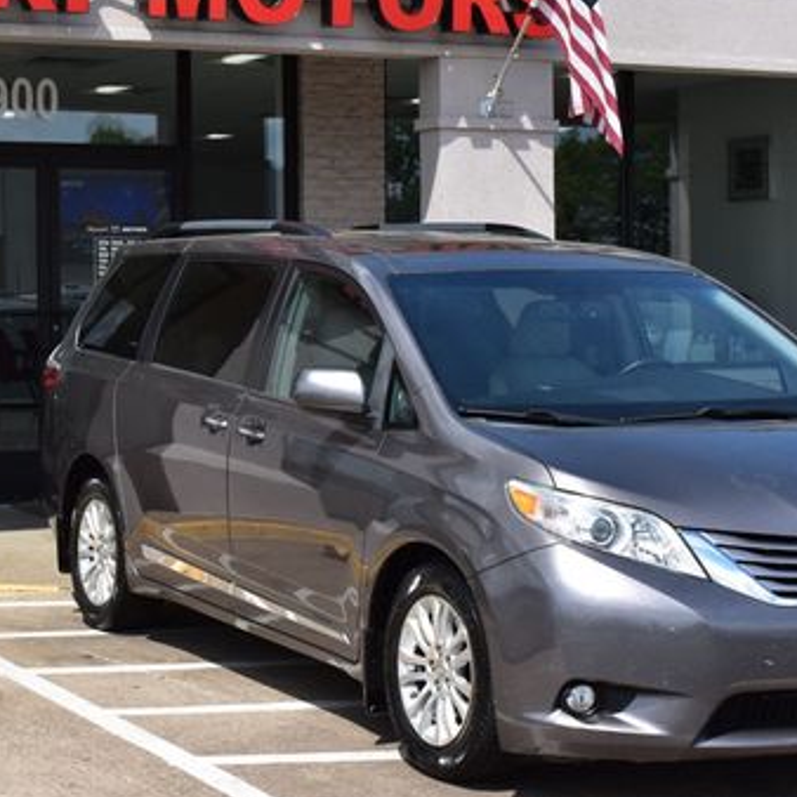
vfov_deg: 21.1
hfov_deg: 21.0
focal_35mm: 82
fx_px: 2136
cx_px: 241
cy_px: 335
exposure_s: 1/500
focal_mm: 34
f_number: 11
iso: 400
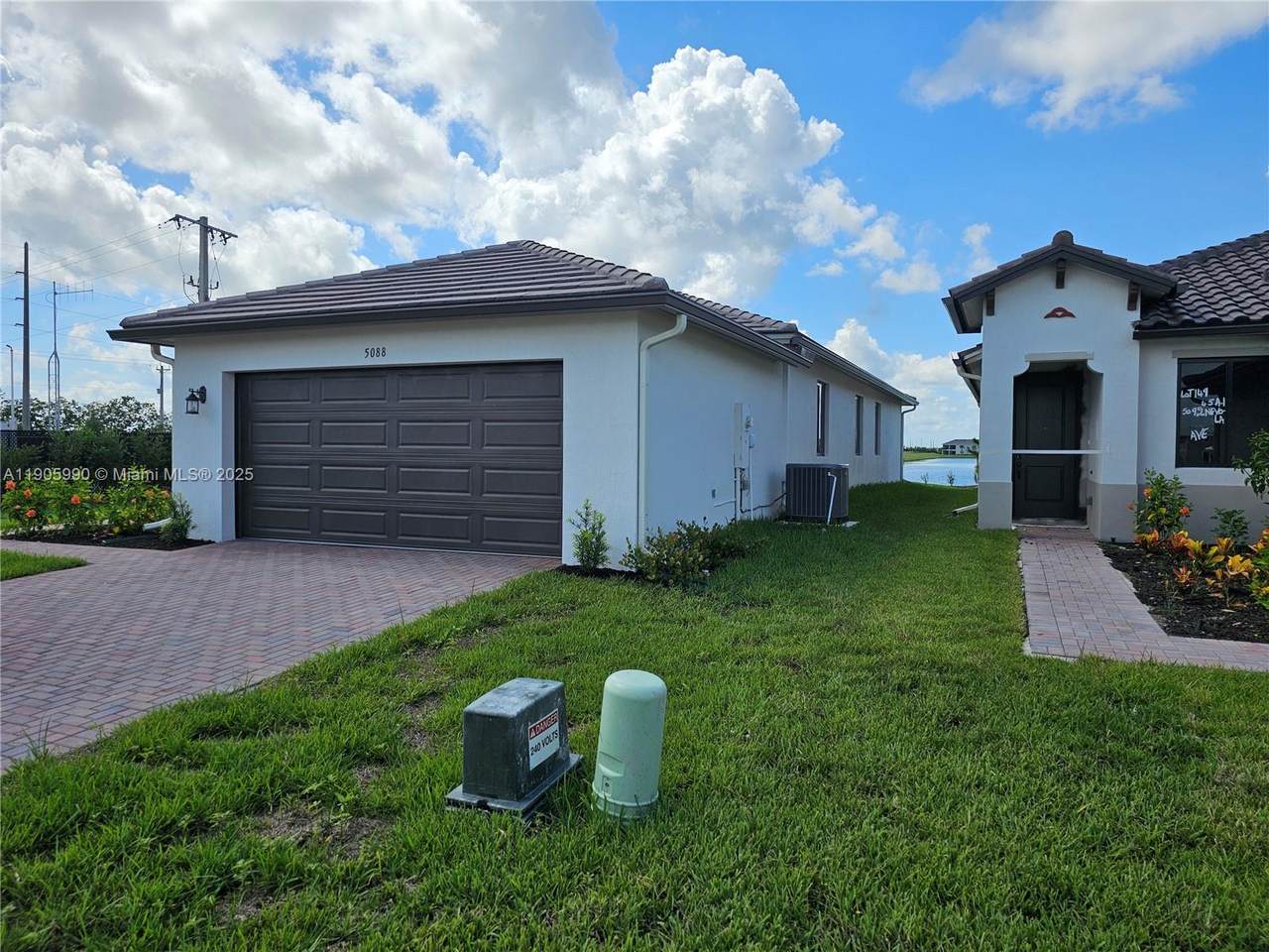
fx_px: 843
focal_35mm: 23
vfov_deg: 58.9
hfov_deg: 73.9
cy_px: 476
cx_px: 634
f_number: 1.7
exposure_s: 1/887
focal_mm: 6.3
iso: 10
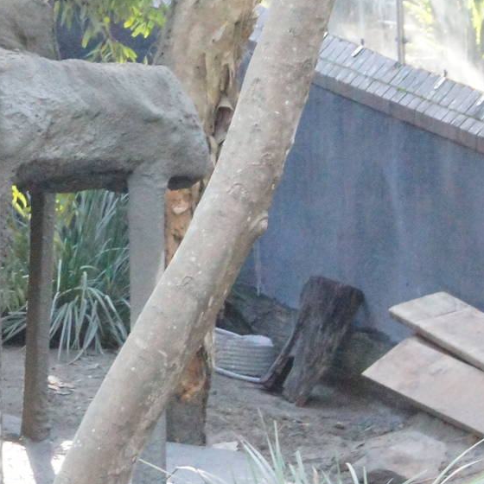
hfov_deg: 9.4
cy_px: 191
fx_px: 2879
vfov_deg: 9.6
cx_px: -161
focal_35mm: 182
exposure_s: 1/125
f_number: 11
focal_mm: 50
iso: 6400
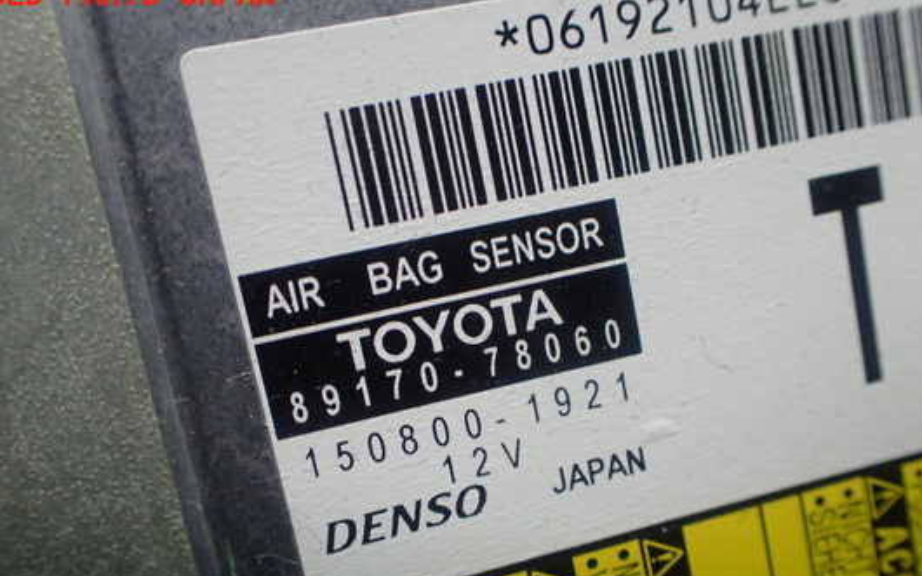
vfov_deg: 35.1
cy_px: 364
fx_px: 904
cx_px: 480
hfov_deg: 54.0
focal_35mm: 36
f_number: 2.3
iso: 500
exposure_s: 1/125
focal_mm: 5.4
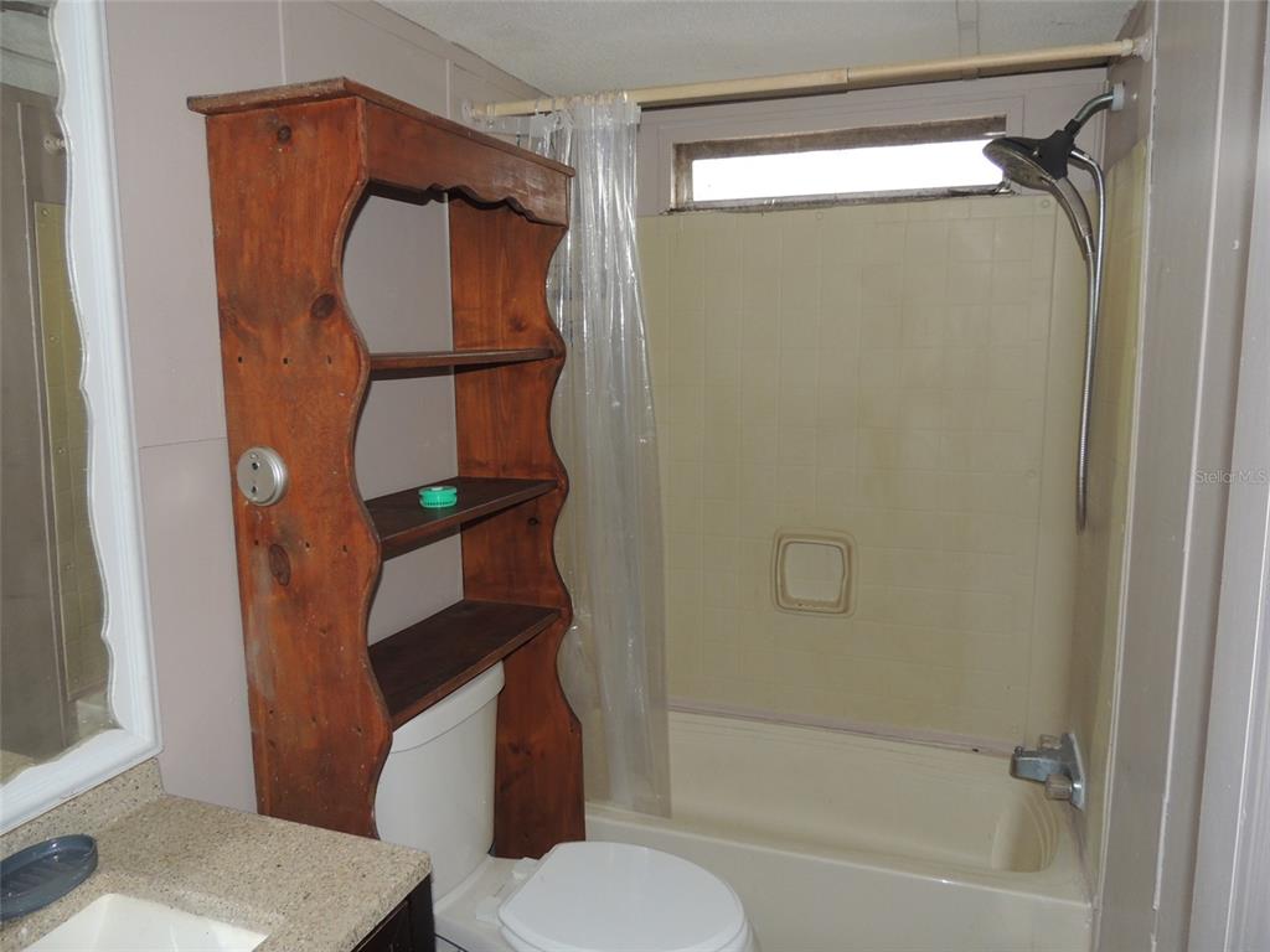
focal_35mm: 24
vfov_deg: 56.8
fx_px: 881
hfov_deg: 71.6
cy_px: 476
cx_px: 635
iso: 200
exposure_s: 1/30
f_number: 3
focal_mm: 4.3
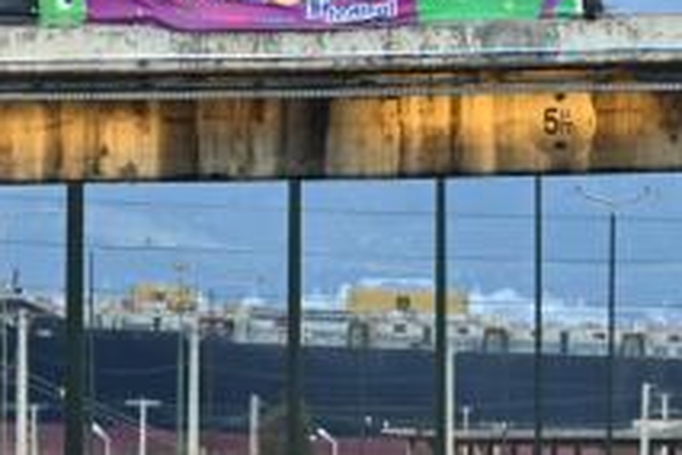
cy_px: 455
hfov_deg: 3.7
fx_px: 10570
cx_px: 516
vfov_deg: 2.5
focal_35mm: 558
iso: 2200
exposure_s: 1/640
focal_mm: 120
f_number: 6.3
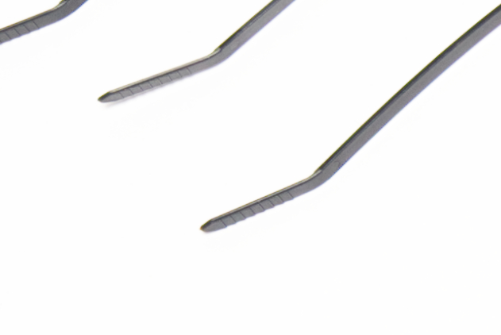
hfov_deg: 7.7
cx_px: 1416
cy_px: 310
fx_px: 3287
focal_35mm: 236
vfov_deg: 5.8
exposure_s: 1/10
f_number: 11
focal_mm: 35
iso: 800
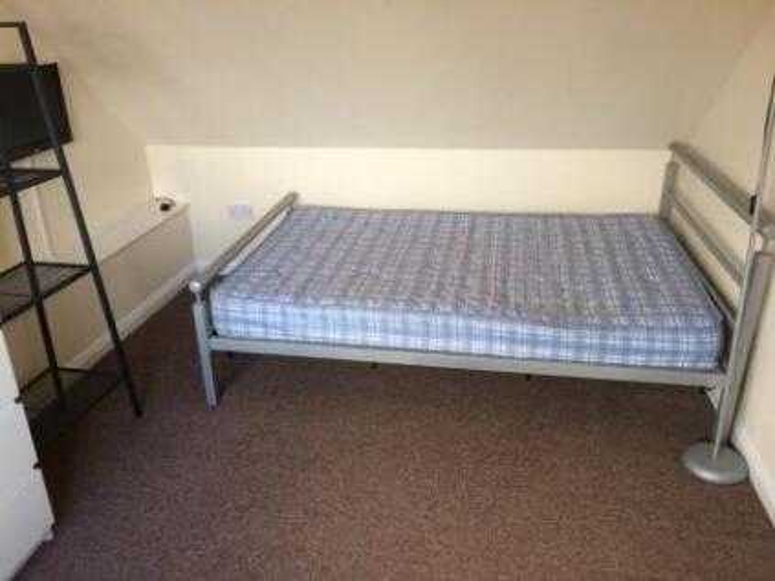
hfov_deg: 60.0
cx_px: 388
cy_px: 290
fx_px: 671
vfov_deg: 46.8
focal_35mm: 30
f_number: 2.2
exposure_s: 1/33
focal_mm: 4.12
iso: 50
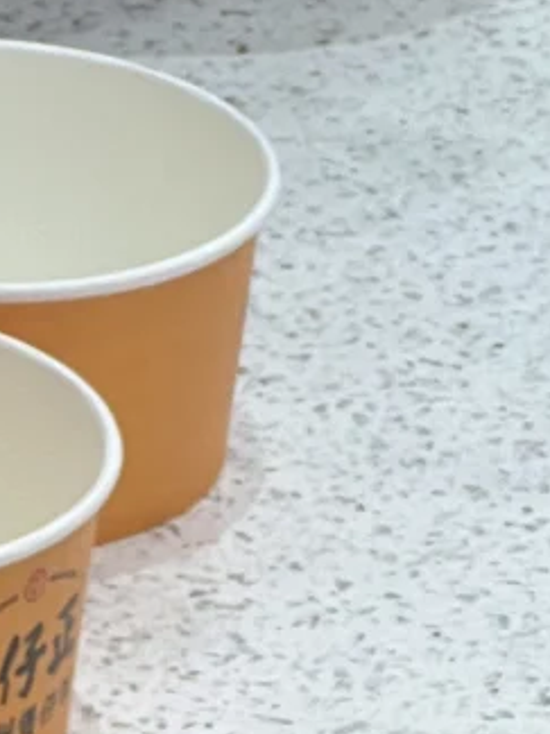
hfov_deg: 4.3
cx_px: -226
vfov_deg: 5.7
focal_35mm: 342
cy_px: 1454
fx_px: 7245
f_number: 2.8
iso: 125
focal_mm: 9
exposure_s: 1/100
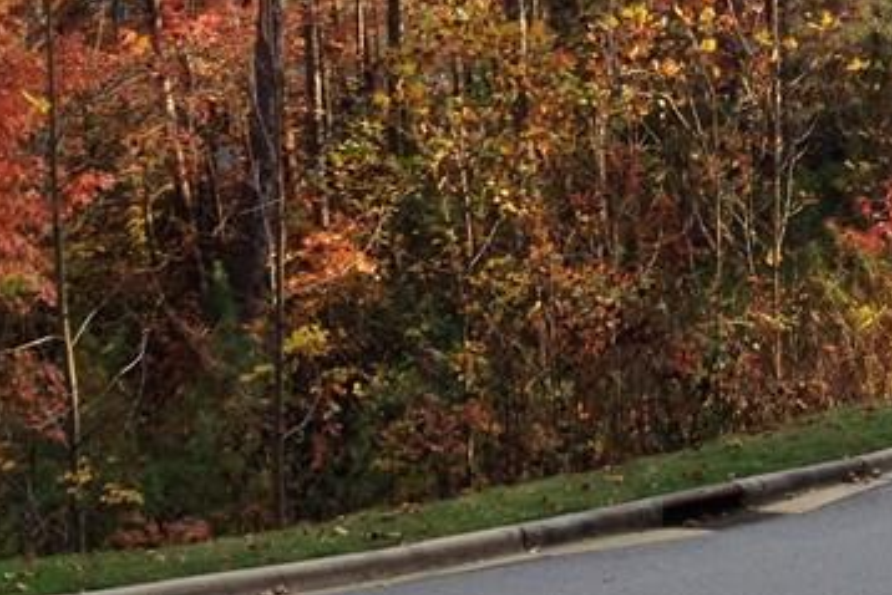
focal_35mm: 104
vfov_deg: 13.0
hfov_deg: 19.2
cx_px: 862
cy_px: -5
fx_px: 2578
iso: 64
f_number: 2.4
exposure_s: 1/300
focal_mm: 4.28
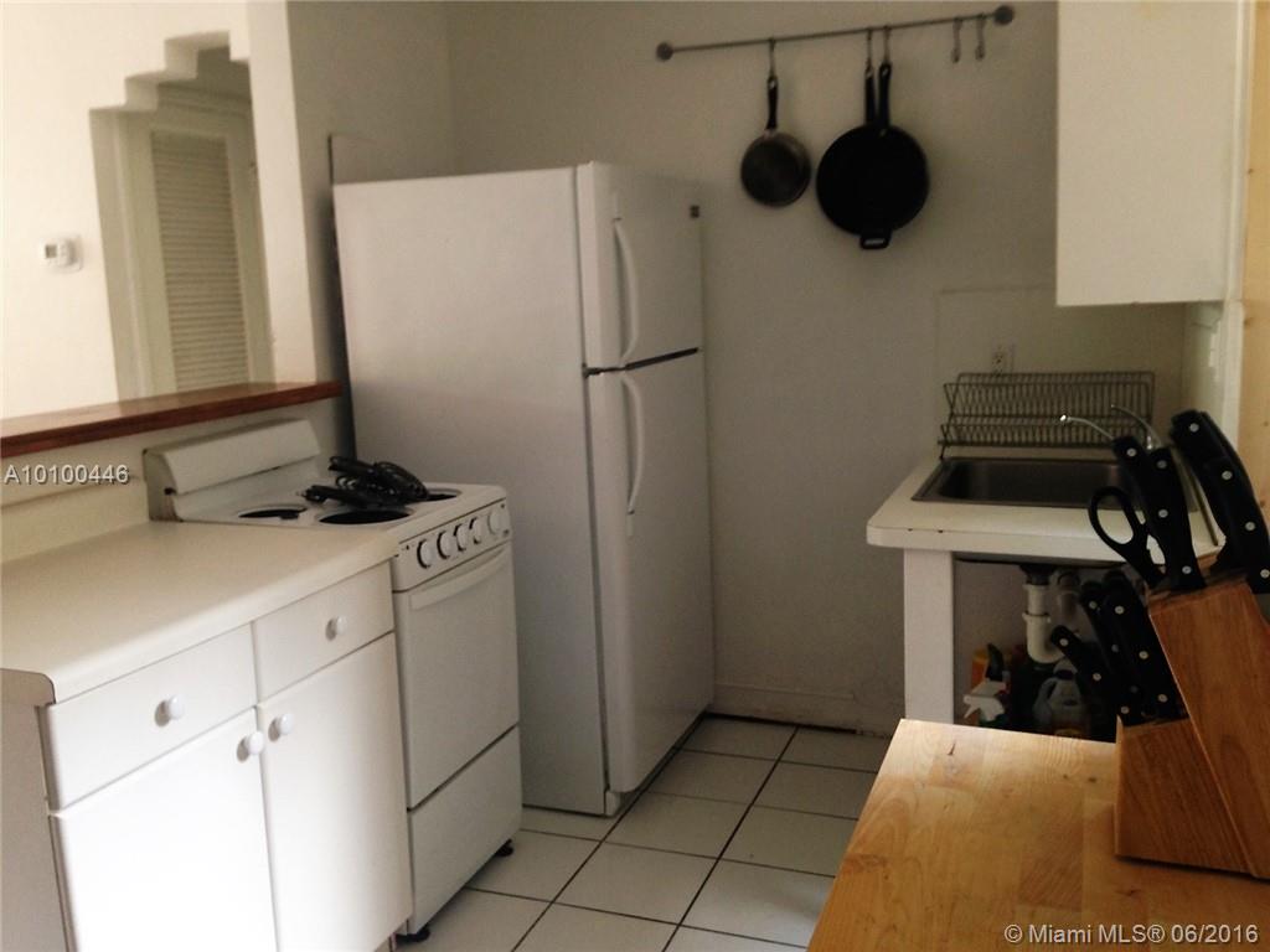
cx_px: 635
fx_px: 1211
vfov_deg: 42.9
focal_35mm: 33
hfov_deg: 55.4
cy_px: 476
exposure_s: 1/20
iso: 100
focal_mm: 4.12
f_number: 2.4
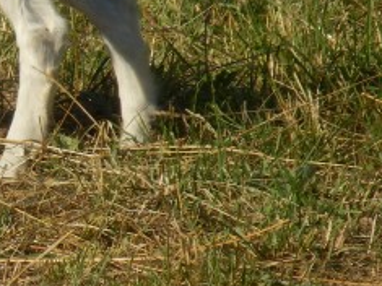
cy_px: 150
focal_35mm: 1020
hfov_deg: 1.9
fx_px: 11250
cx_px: -228
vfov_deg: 1.5
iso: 80
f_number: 5.9
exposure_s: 1/500
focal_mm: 52.5
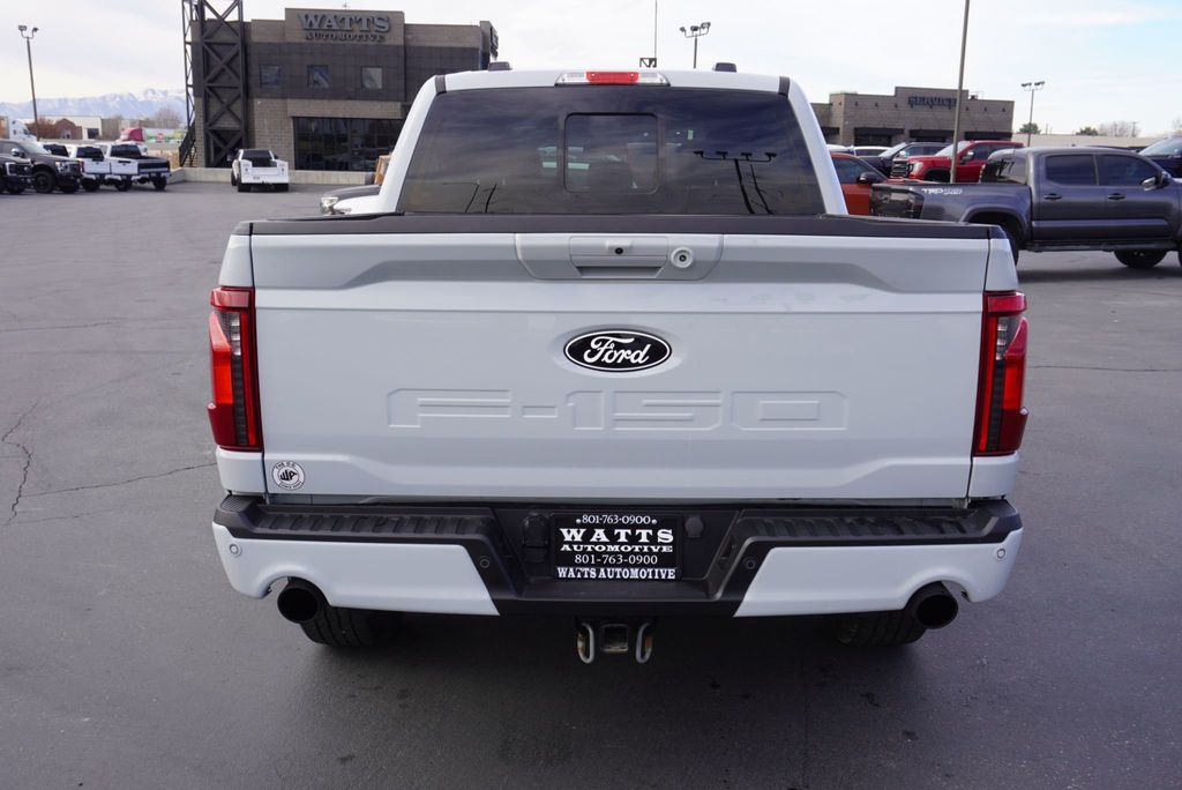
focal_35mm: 33
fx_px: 1084
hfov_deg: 57.2
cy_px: 395
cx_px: 591
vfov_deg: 40.0
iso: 100
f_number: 7.1
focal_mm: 22
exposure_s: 1/100
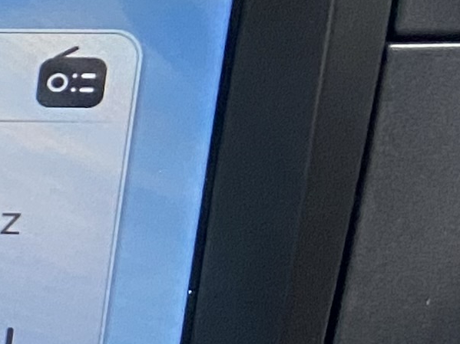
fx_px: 2325
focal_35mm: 175
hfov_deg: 9.7
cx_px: -726
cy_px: 223
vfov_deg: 8.5
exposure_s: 1/60
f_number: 1.8
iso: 400
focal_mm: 4.25
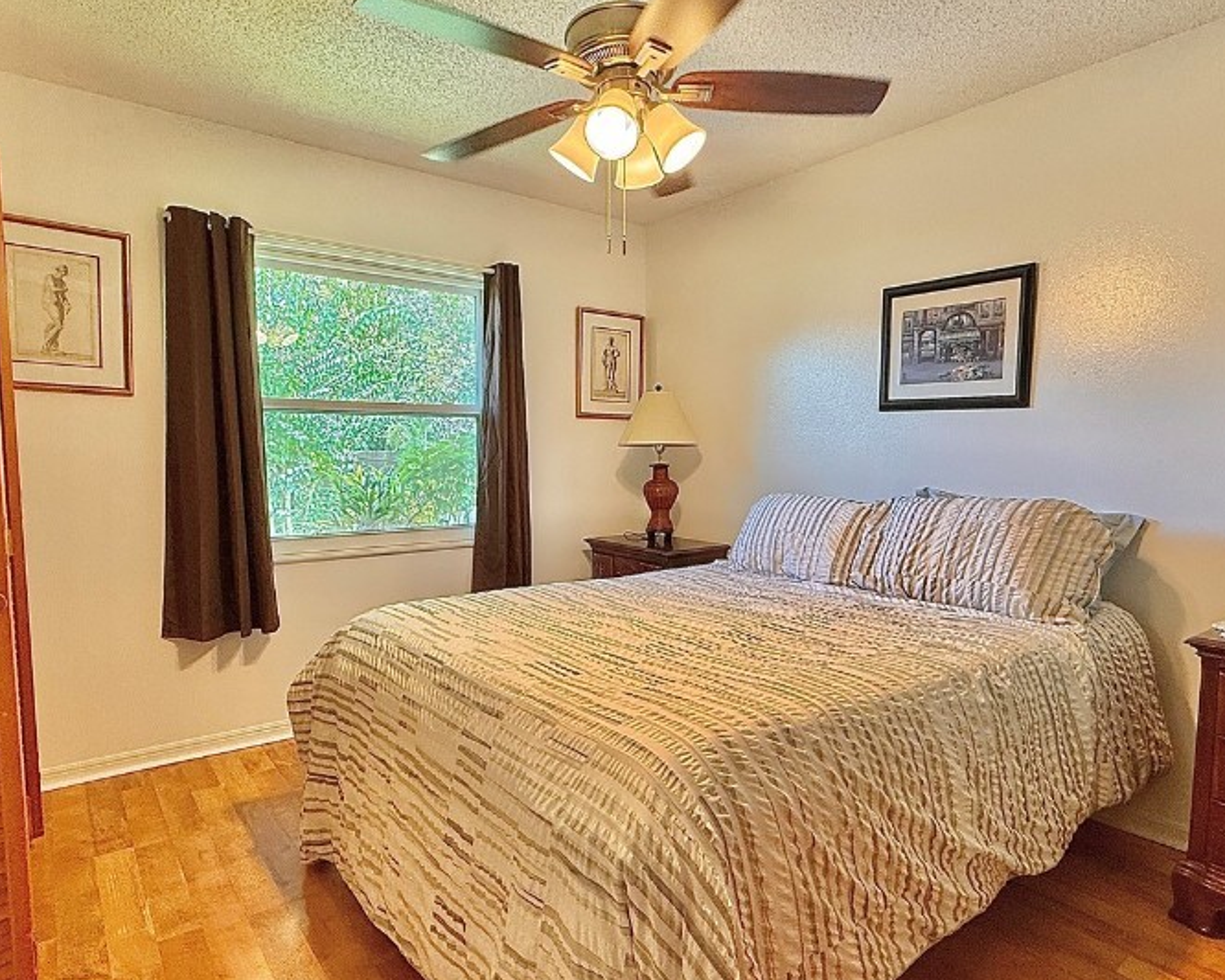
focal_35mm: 21
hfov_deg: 77.6
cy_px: 515
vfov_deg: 65.5
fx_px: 761
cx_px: 635
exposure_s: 1/120
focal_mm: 2.22
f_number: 2.2
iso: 160
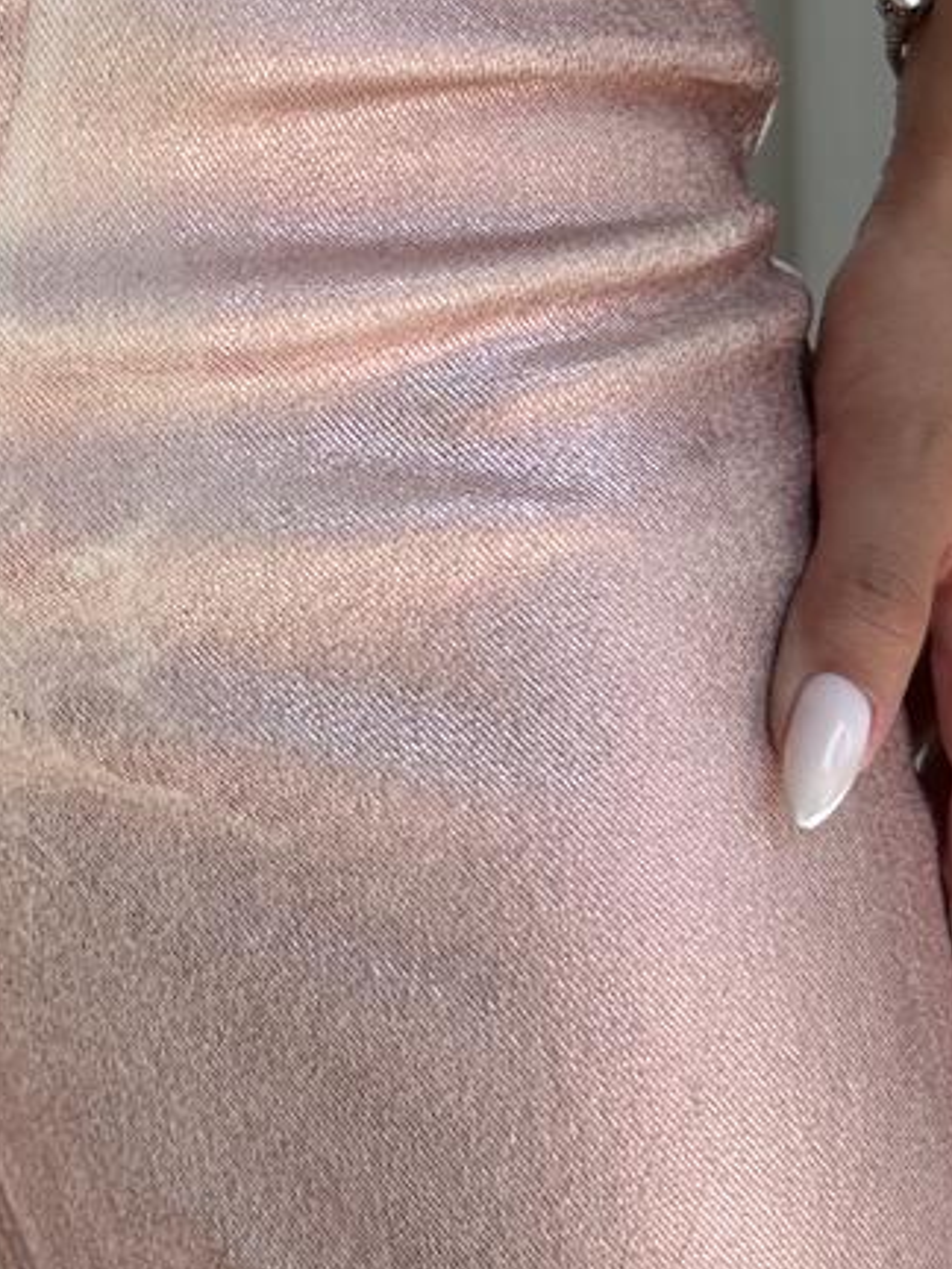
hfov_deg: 19.1
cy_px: 273
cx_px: -238
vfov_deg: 26.6
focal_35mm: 72
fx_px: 2640
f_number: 1.78
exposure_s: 1/829
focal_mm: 6.86
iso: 80
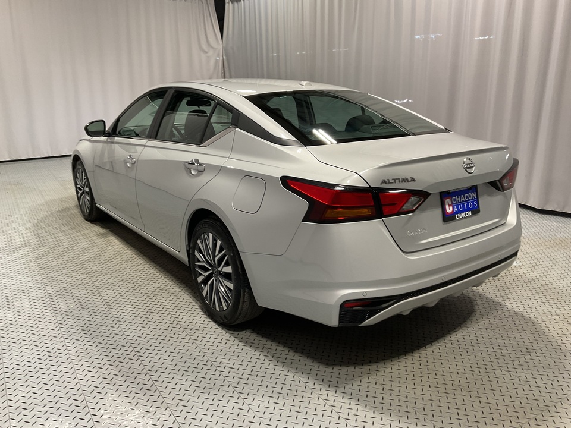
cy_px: 214
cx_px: 286
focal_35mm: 29
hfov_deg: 61.7
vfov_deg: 48.2
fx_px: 478
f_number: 1.8
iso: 50
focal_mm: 3
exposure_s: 1/60
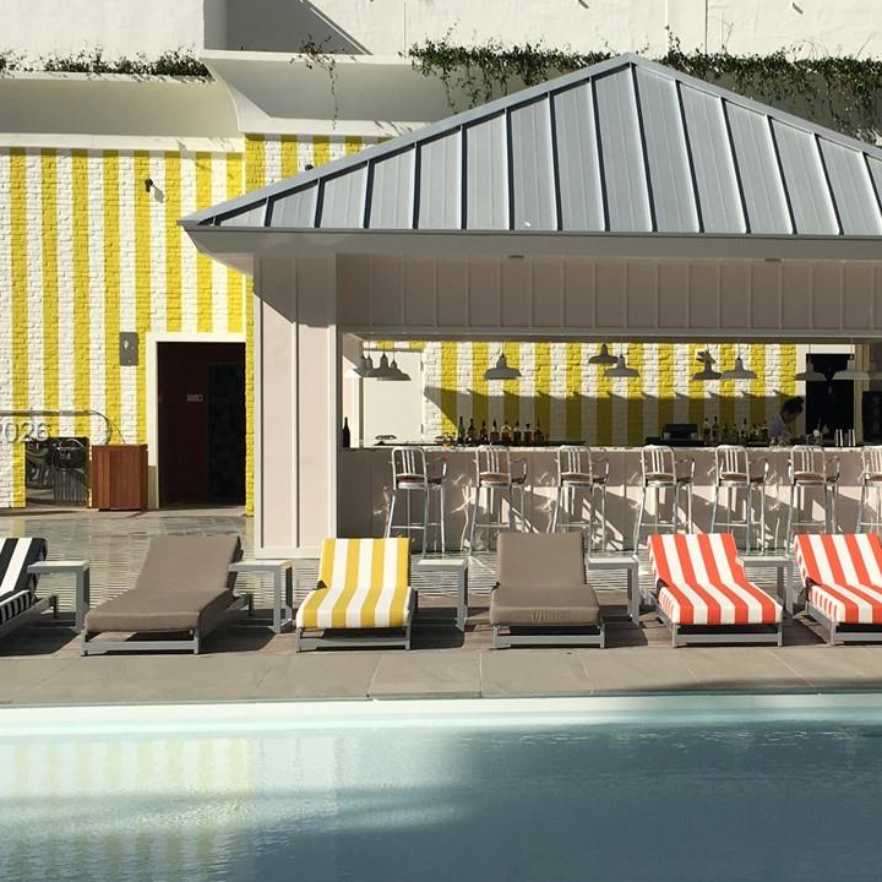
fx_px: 1643
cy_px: 434
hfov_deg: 29.6
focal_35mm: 57
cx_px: 648
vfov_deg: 30.0
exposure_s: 1/2959
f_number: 2.2
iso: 25
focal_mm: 4.15
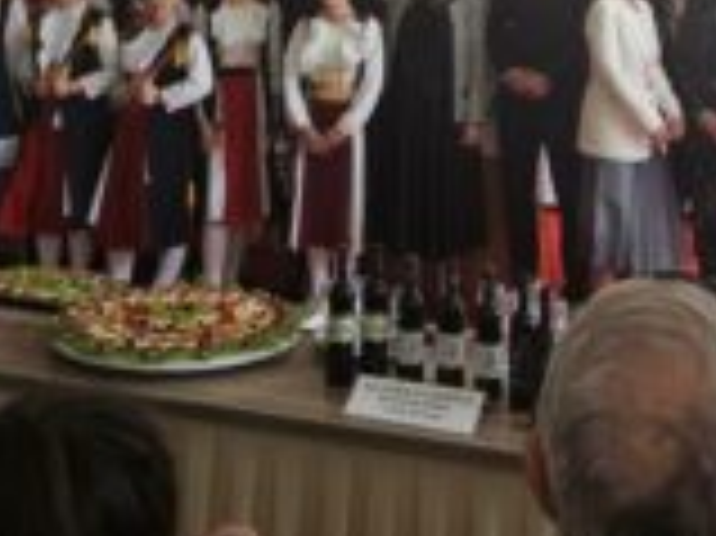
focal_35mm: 58
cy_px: -126
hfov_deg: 33.3
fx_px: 1199
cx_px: 347
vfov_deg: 22.9
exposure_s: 1/100
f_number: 1.8
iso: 50
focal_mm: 5.4
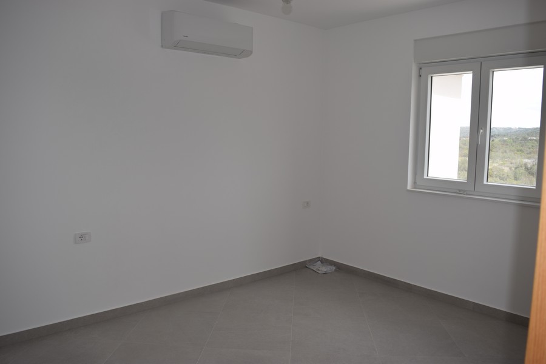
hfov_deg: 67.4
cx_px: 273
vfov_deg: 47.9
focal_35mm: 27
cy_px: 182
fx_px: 409
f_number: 5.6
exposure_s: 1/125
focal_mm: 18
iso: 100
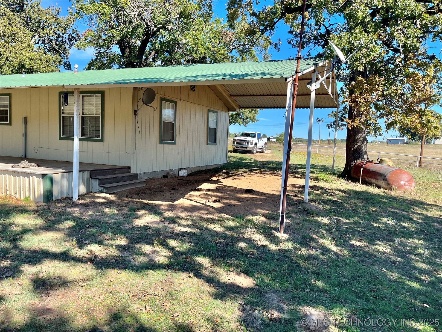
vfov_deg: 53.1
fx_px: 332
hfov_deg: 67.3
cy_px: 166
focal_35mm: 26
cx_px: 221
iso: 50
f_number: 1.6
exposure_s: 1/1294
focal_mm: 5.1
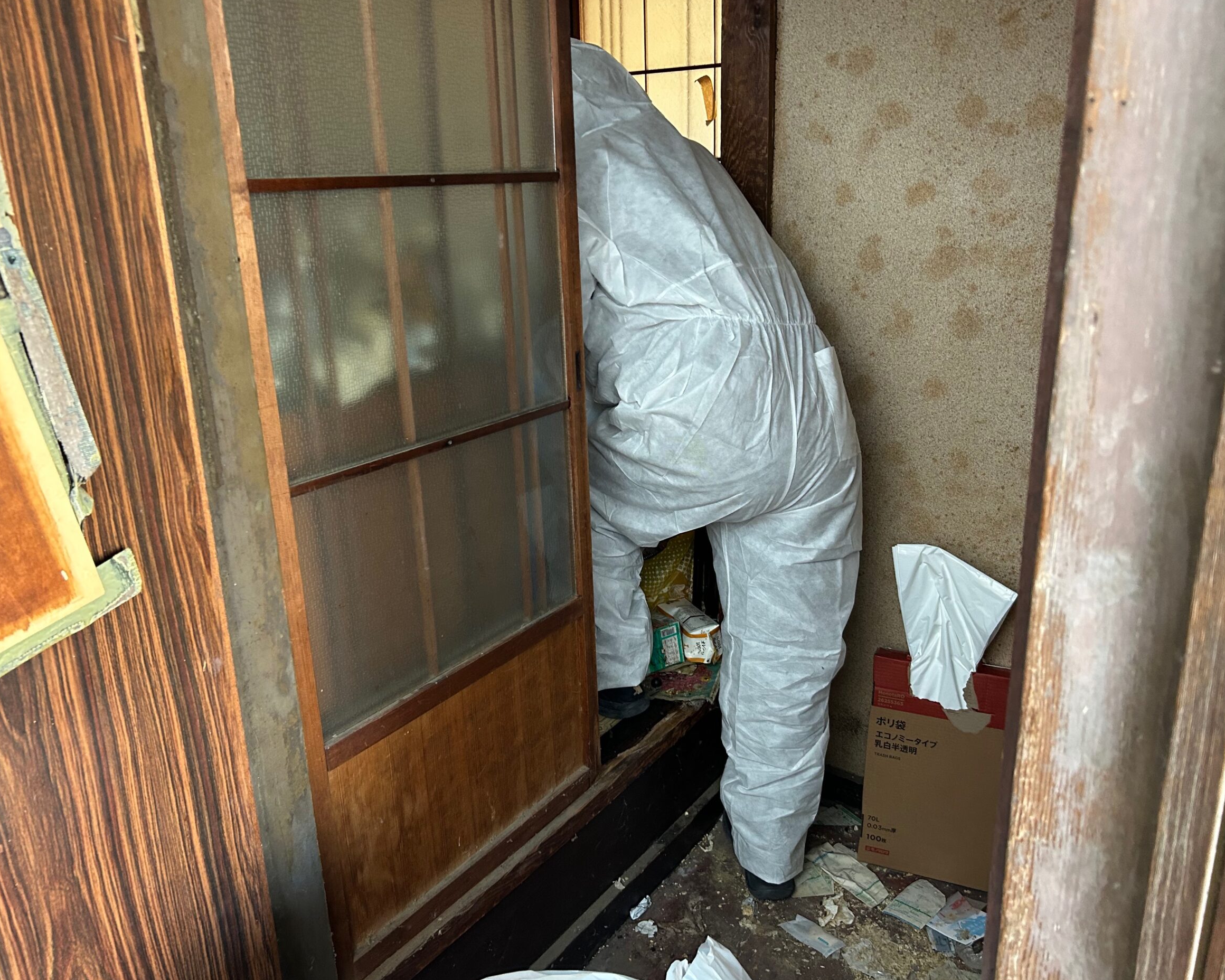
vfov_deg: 51.5
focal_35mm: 28
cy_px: 494
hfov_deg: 62.2
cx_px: 598
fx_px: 1015
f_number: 1.5
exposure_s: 1/60
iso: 250
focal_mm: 5.7
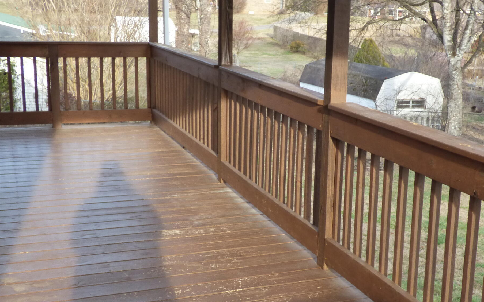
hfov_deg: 39.4
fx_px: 673
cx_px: 287
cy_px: 177
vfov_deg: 25.3
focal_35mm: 51
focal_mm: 5.04
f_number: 3.2
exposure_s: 1/160
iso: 160
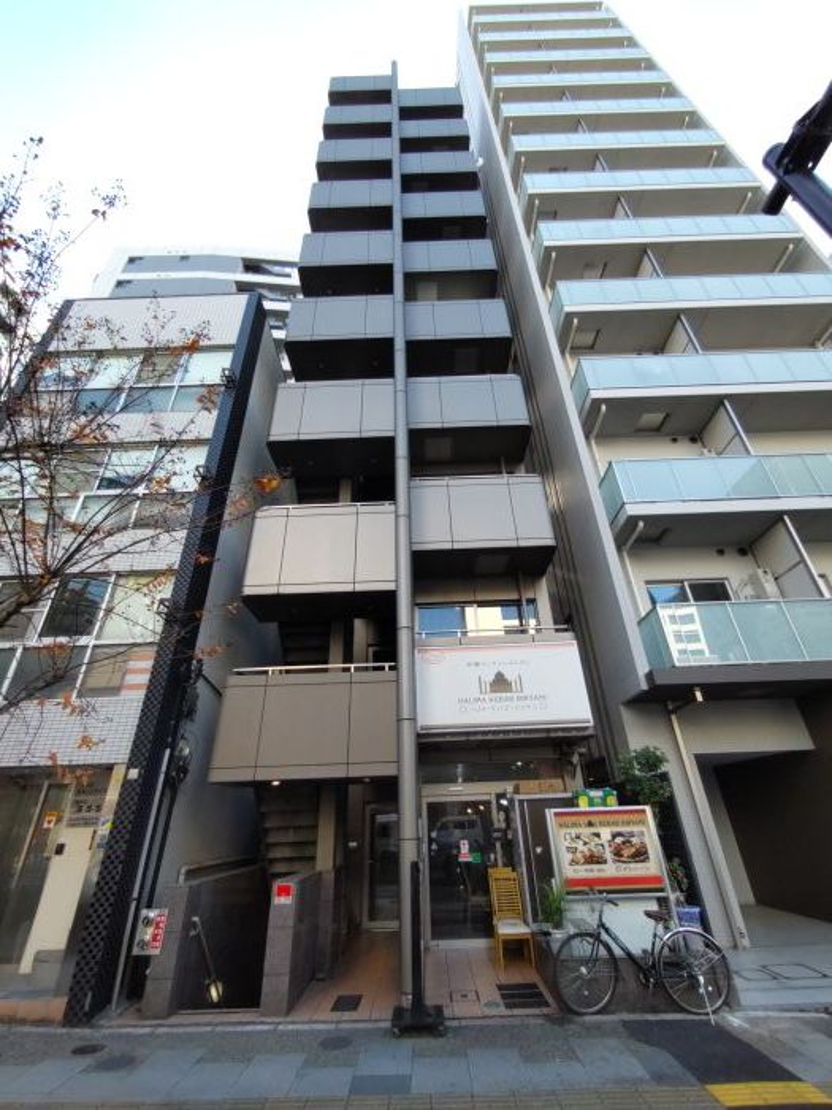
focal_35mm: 15
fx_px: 481
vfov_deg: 98.2
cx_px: 416
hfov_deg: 81.7
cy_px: 555
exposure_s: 1/138
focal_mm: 1.6
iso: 50
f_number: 2.4
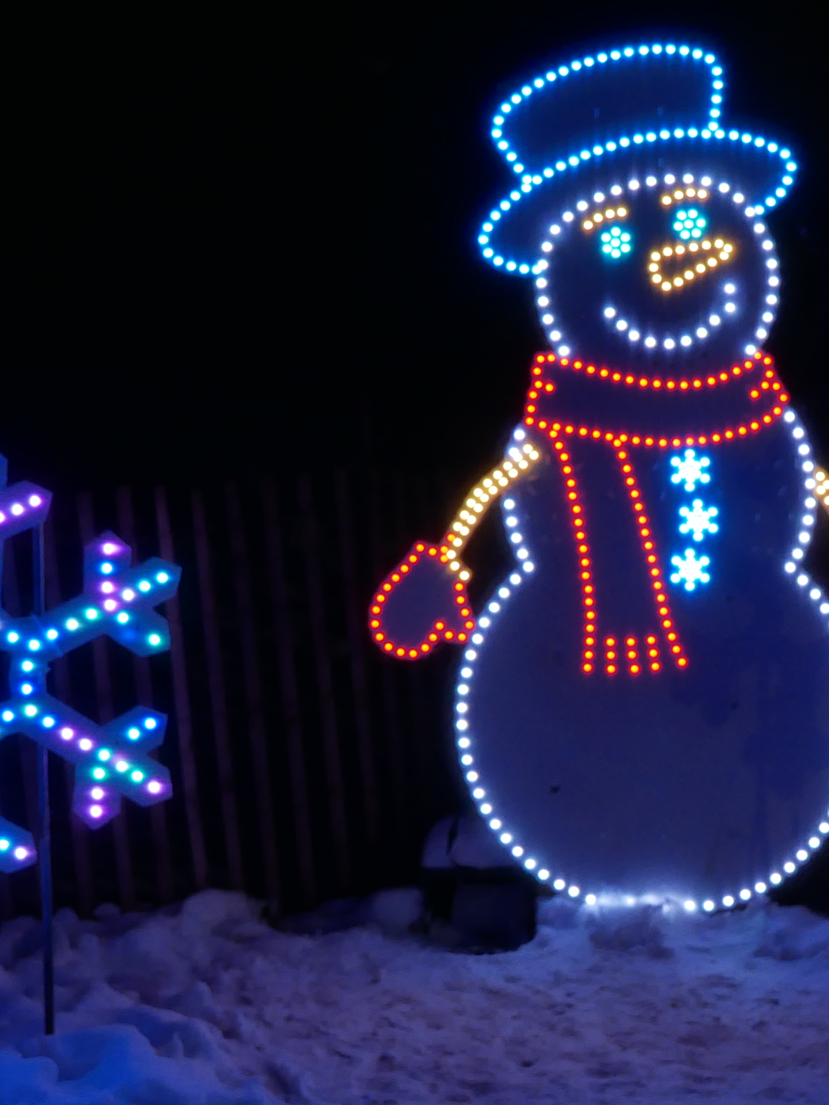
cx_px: 704
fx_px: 2458
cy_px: 647
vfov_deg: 25.3
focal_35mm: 77
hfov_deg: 18.9
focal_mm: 20
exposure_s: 1/60
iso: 500
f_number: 4.1
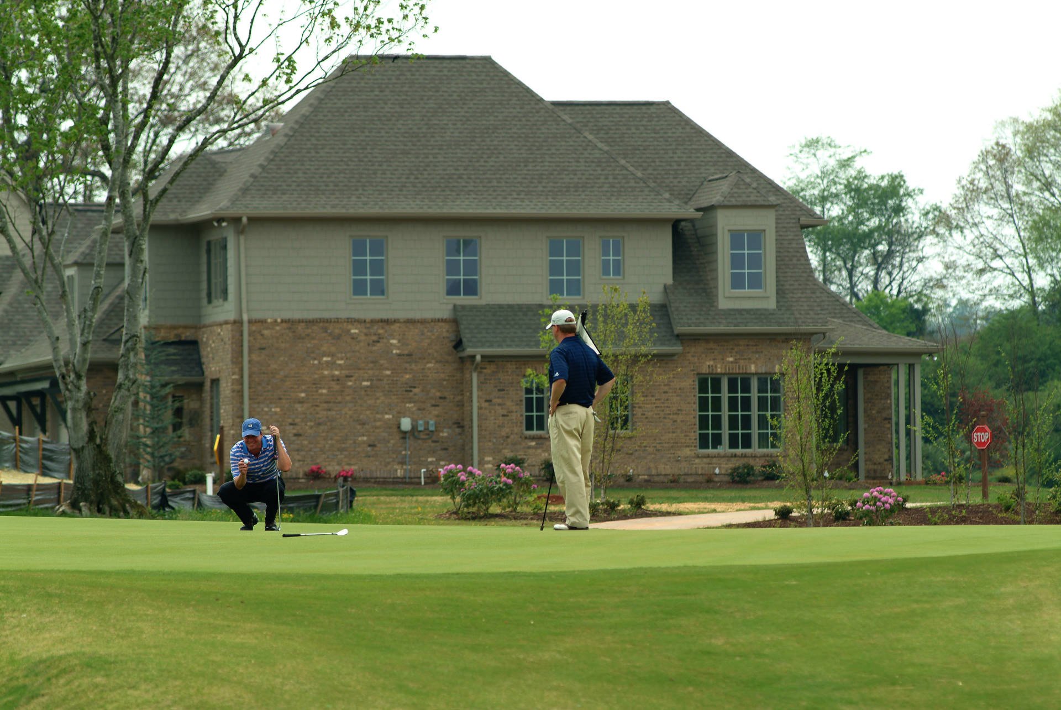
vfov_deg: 5.5
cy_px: 355
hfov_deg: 8.2
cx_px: 530
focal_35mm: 252
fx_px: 7435
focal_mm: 168
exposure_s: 1/350
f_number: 4.8
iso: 100
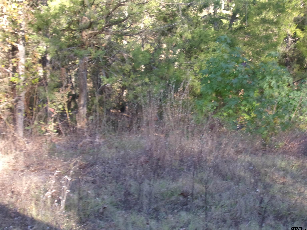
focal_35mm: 46
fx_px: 408
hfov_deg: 41.2
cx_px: 154
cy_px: 115
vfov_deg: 31.5
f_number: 4.1
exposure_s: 1/40
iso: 80
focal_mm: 8.3
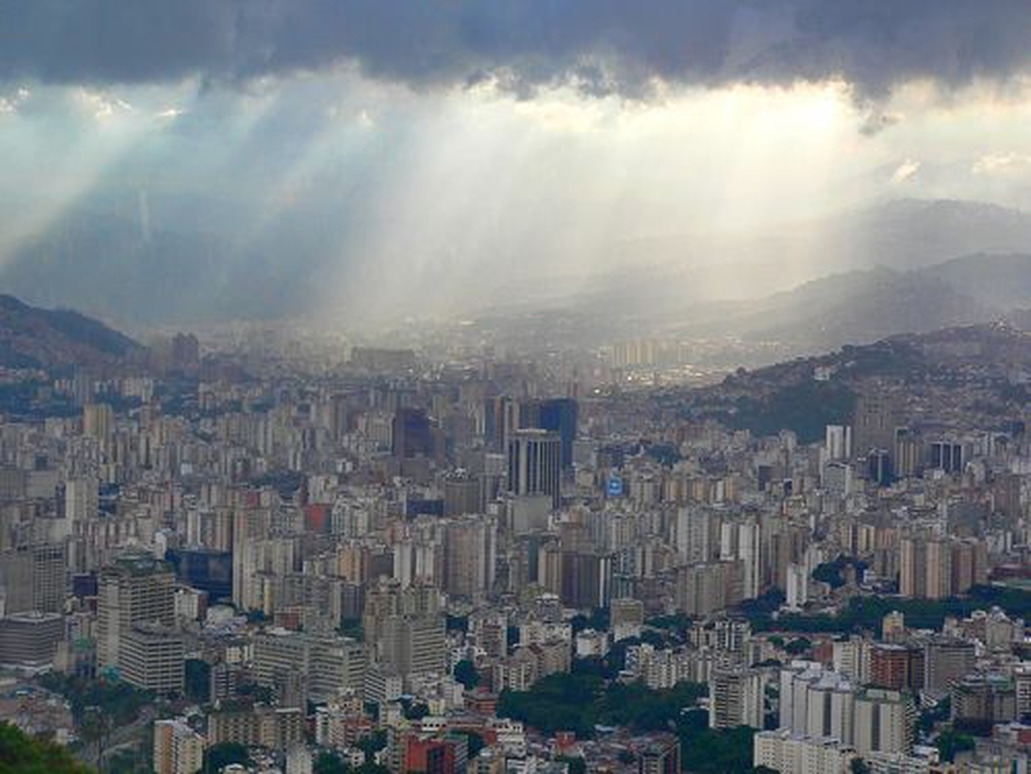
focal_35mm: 82
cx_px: 516
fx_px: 2442
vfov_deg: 18.0
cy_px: 387
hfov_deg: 23.8
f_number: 4
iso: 80
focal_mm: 13.6
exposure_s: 1/200
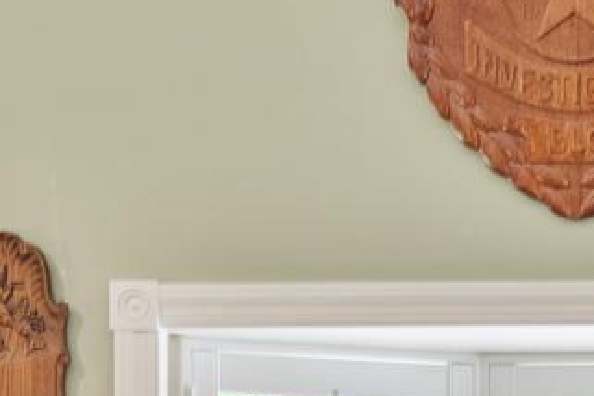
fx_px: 3679
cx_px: 1480
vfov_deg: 6.0
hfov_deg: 8.4
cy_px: 778
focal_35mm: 223
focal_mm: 35
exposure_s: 1/13
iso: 320
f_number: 4
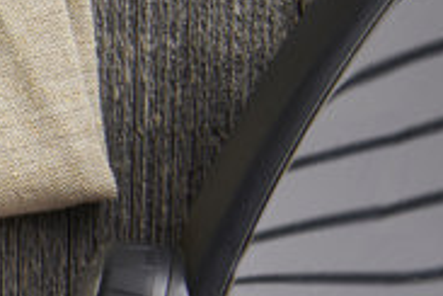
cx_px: -453
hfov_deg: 9.0
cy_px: 286
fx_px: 2658
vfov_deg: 6.3
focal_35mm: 216
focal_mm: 44
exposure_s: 1/13
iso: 100
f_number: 8
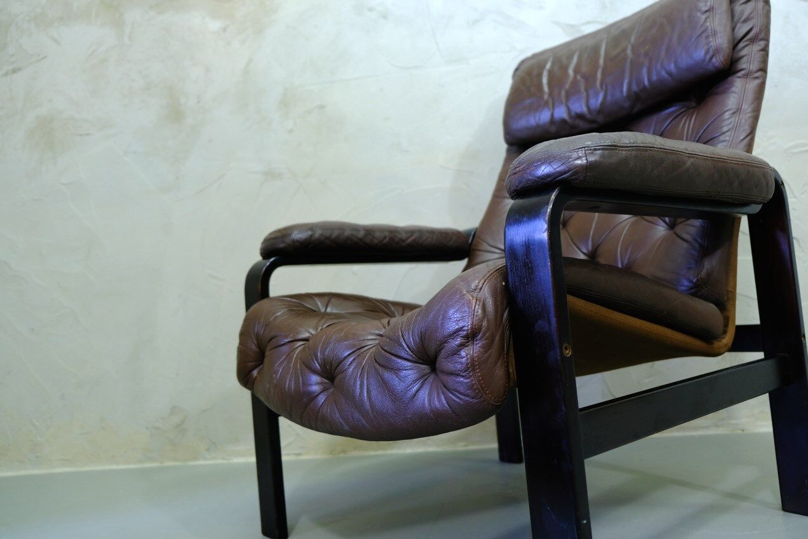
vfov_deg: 47.9
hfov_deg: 67.4
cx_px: 404
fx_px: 606
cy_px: 270
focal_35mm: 27
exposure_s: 1/26
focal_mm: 18
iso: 500
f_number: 2.8
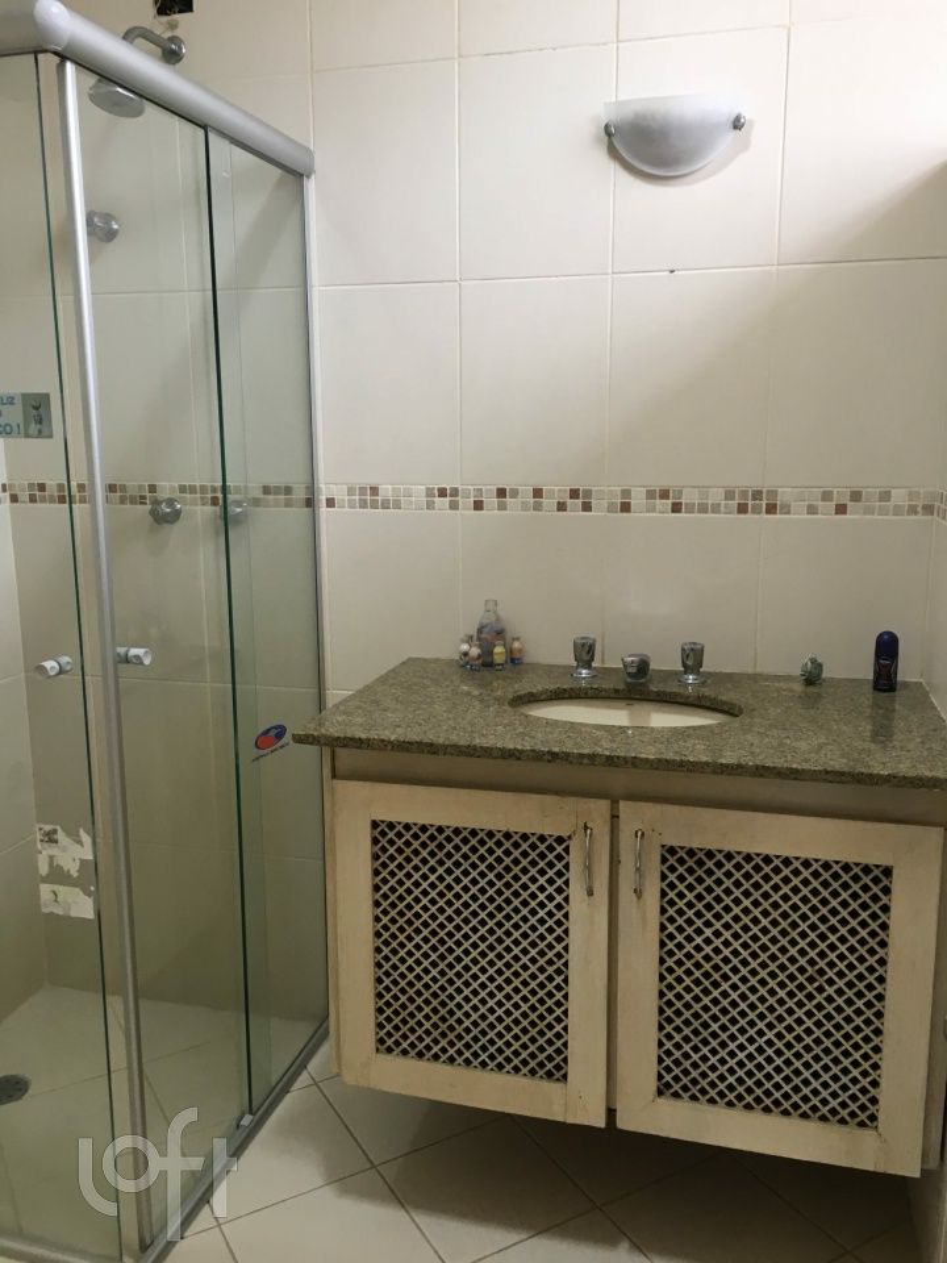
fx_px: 1058
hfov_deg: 48.2
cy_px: 632
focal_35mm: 29
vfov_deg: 61.7
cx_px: 474
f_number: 2.2
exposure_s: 1/30
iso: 50
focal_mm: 4.15
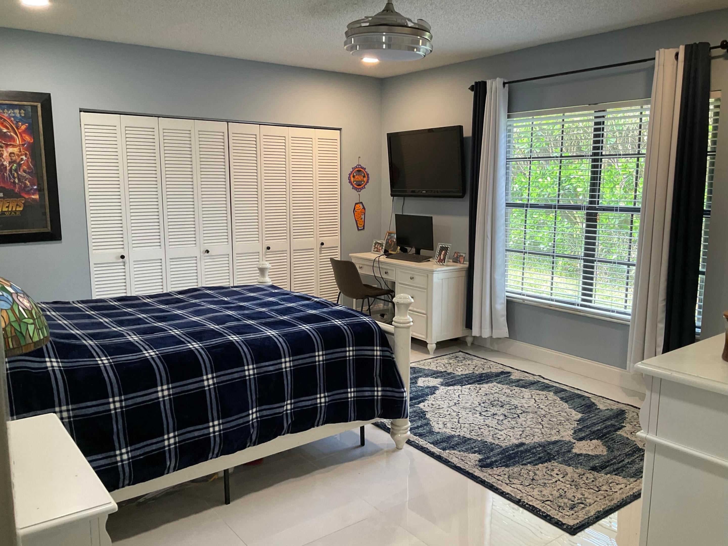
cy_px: 273
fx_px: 610
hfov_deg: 61.7
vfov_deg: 48.2
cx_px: 364
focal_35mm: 29
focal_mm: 3
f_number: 1.8
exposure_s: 1/60
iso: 100
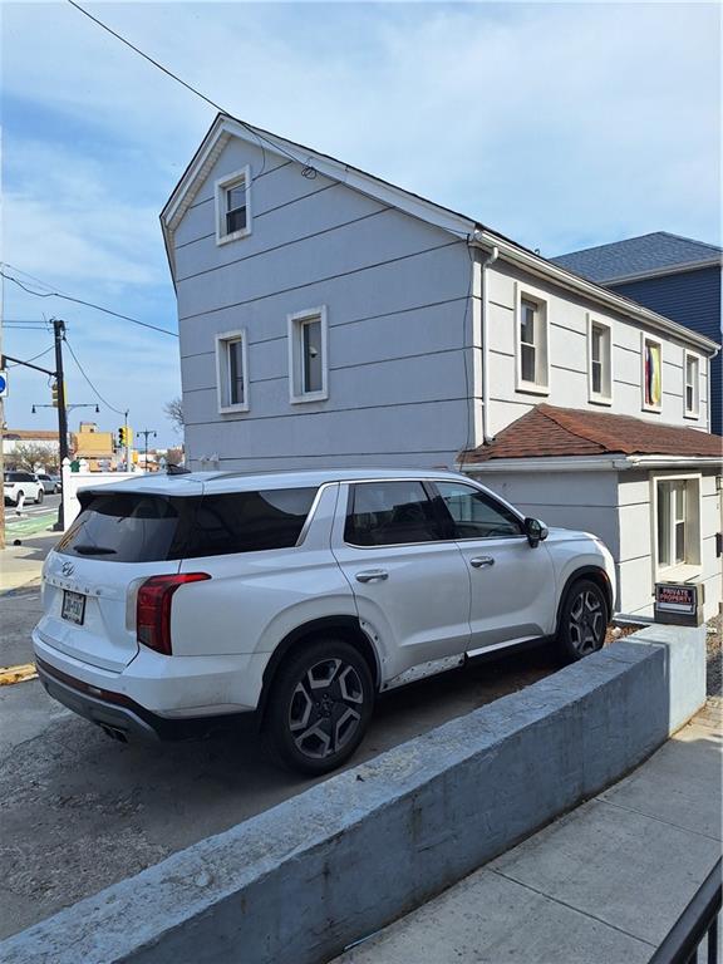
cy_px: 482
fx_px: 641
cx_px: 362
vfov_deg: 73.9
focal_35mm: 23
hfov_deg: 58.9
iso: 40
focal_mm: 5.54
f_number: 1.8
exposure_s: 1/3226
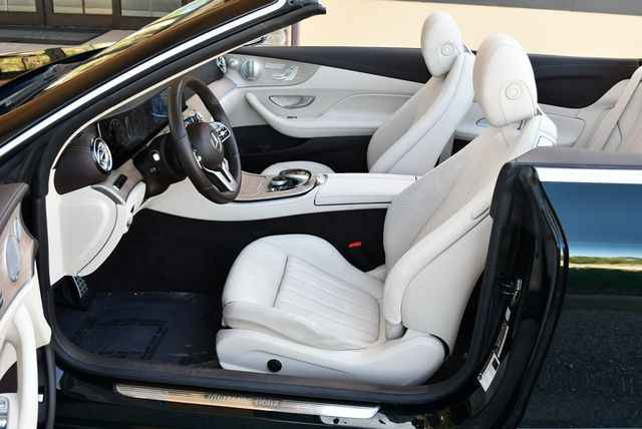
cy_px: 214
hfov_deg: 53.1
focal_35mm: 36
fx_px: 643
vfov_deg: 36.9
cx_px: 321
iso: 400
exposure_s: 1/250
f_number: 4
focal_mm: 18
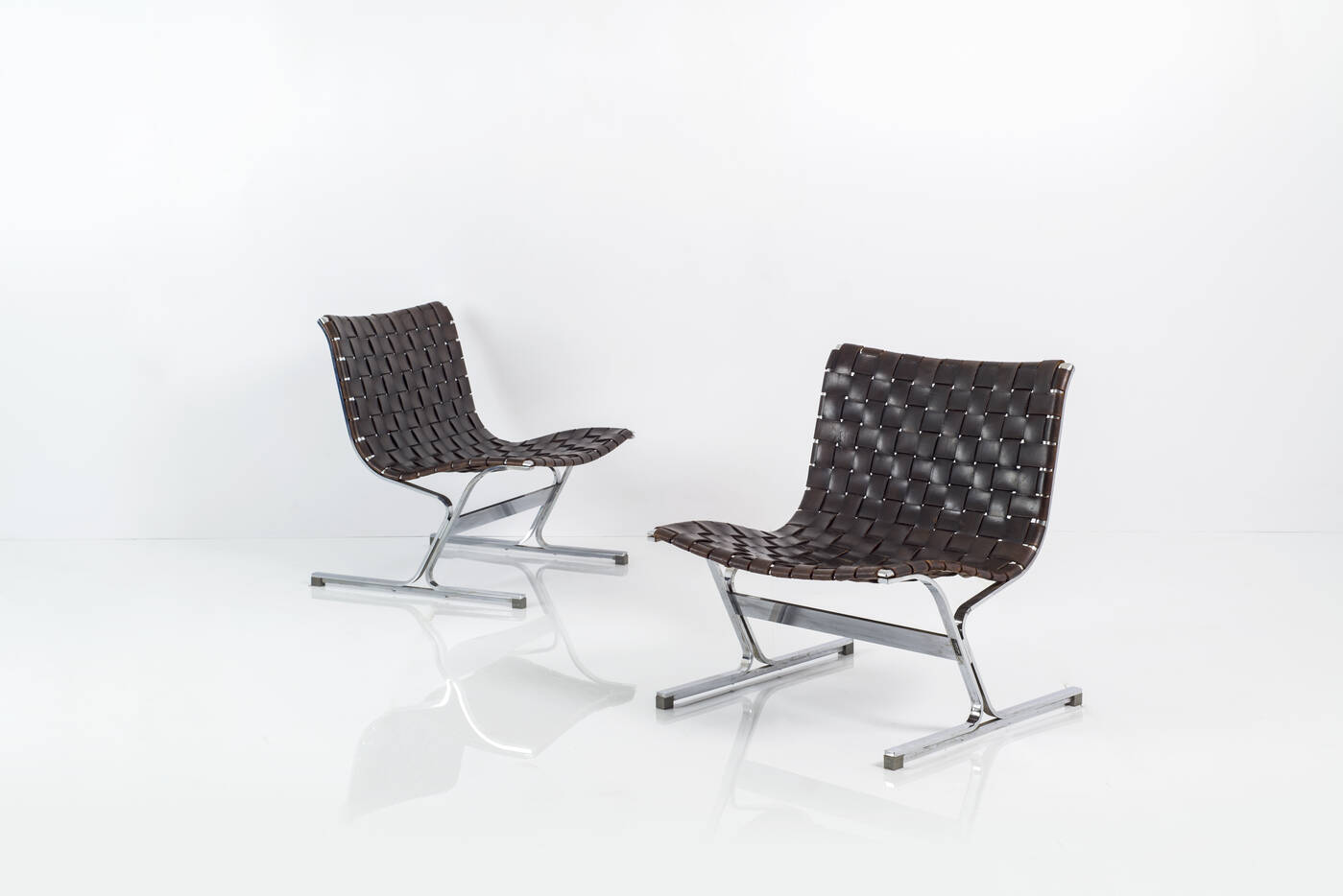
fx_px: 1866
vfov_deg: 27.0
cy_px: 448
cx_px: 672
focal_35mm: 50
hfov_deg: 39.6
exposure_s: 1/200
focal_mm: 50
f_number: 10
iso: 80
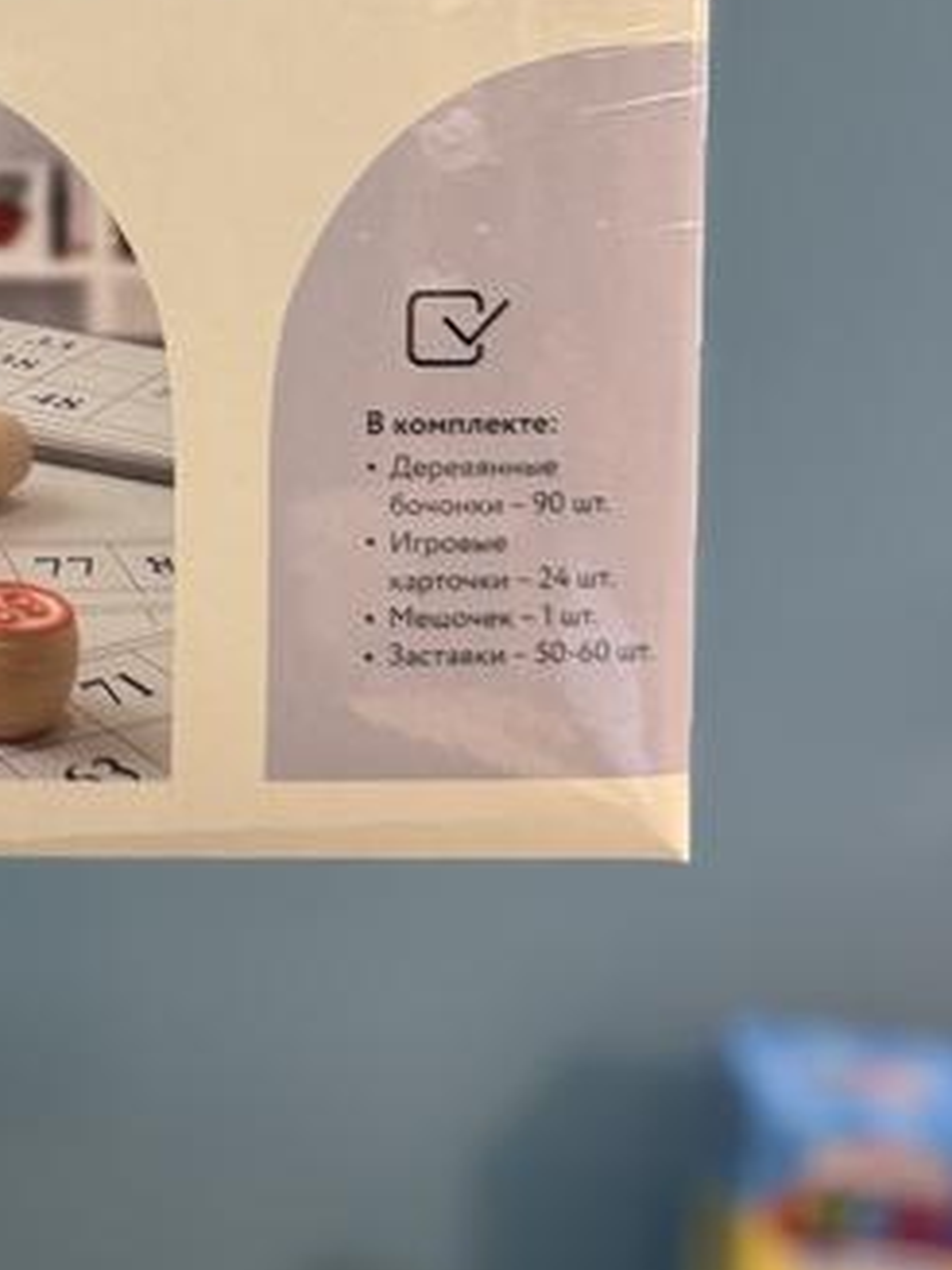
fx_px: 2750
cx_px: -519
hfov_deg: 17.5
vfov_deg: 24.5
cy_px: -62
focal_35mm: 75
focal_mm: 6.76
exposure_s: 1/121
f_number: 1.78
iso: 200
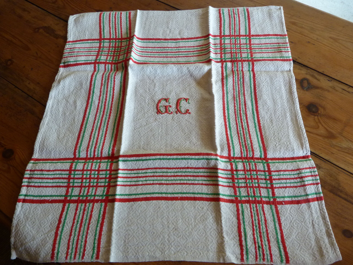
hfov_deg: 69.4
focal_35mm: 25
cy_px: 132
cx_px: 176
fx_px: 255
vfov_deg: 54.9
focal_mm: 4.5
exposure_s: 1/60
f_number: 2.8
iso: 250
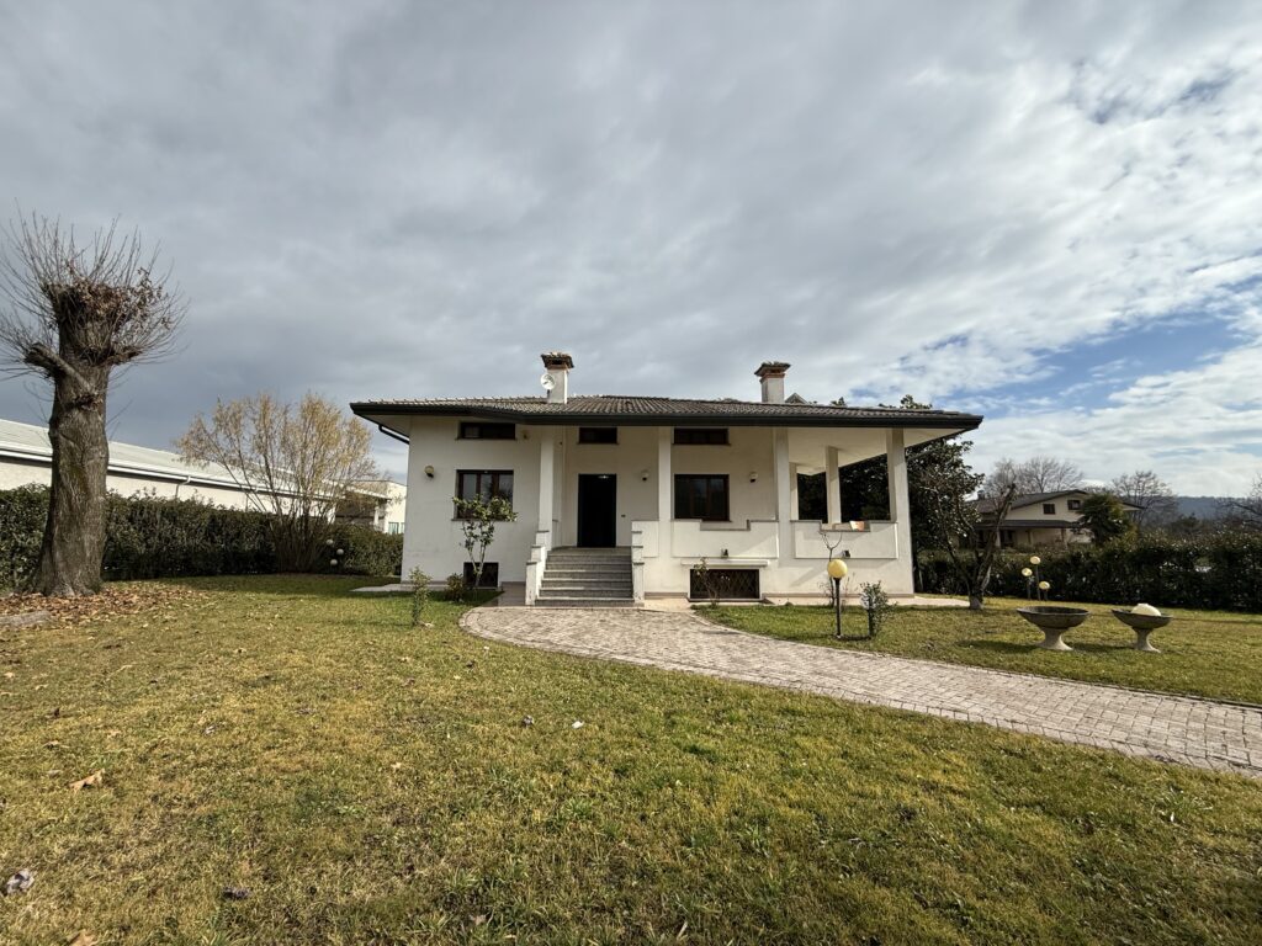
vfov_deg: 85.7
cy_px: 473
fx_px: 510
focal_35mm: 14
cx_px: 631
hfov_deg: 102.1
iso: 50
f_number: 2.2
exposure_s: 1/3289
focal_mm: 2.22
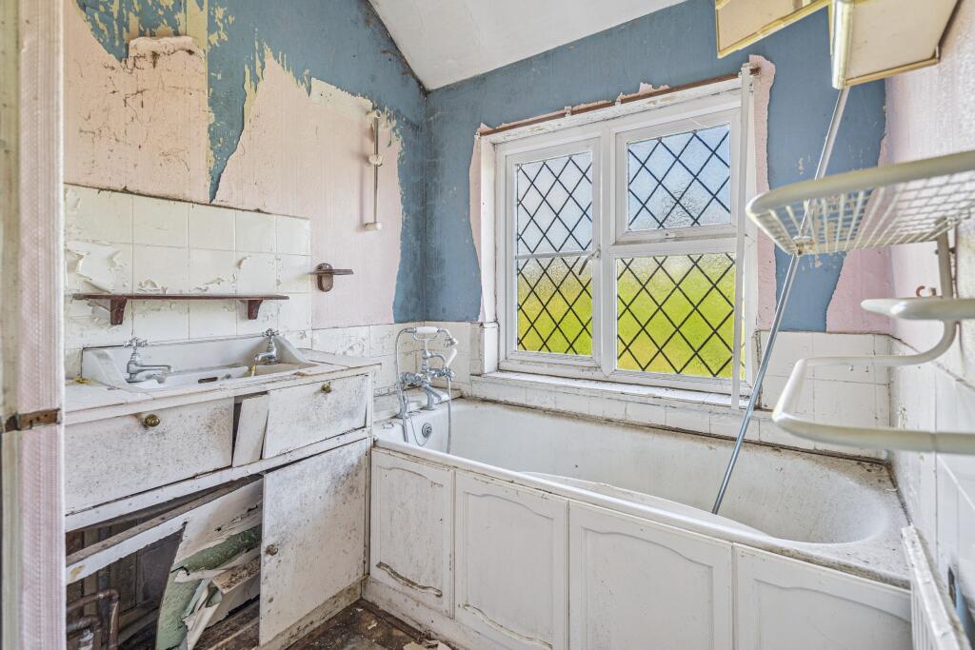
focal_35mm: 16
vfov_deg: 73.8
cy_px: 325
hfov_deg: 96.7
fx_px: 433
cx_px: 488
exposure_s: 1/100
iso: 320
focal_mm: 16
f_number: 5
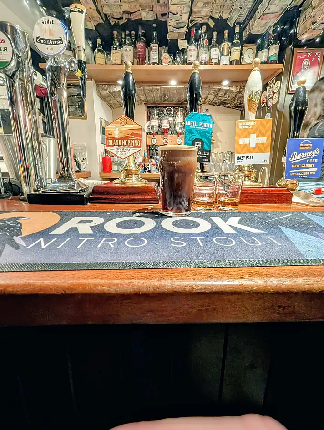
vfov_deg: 105.9
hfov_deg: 90.0
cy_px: 200
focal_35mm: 13
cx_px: 169
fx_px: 162
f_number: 1.7
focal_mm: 2.02
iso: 438
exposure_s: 1/25
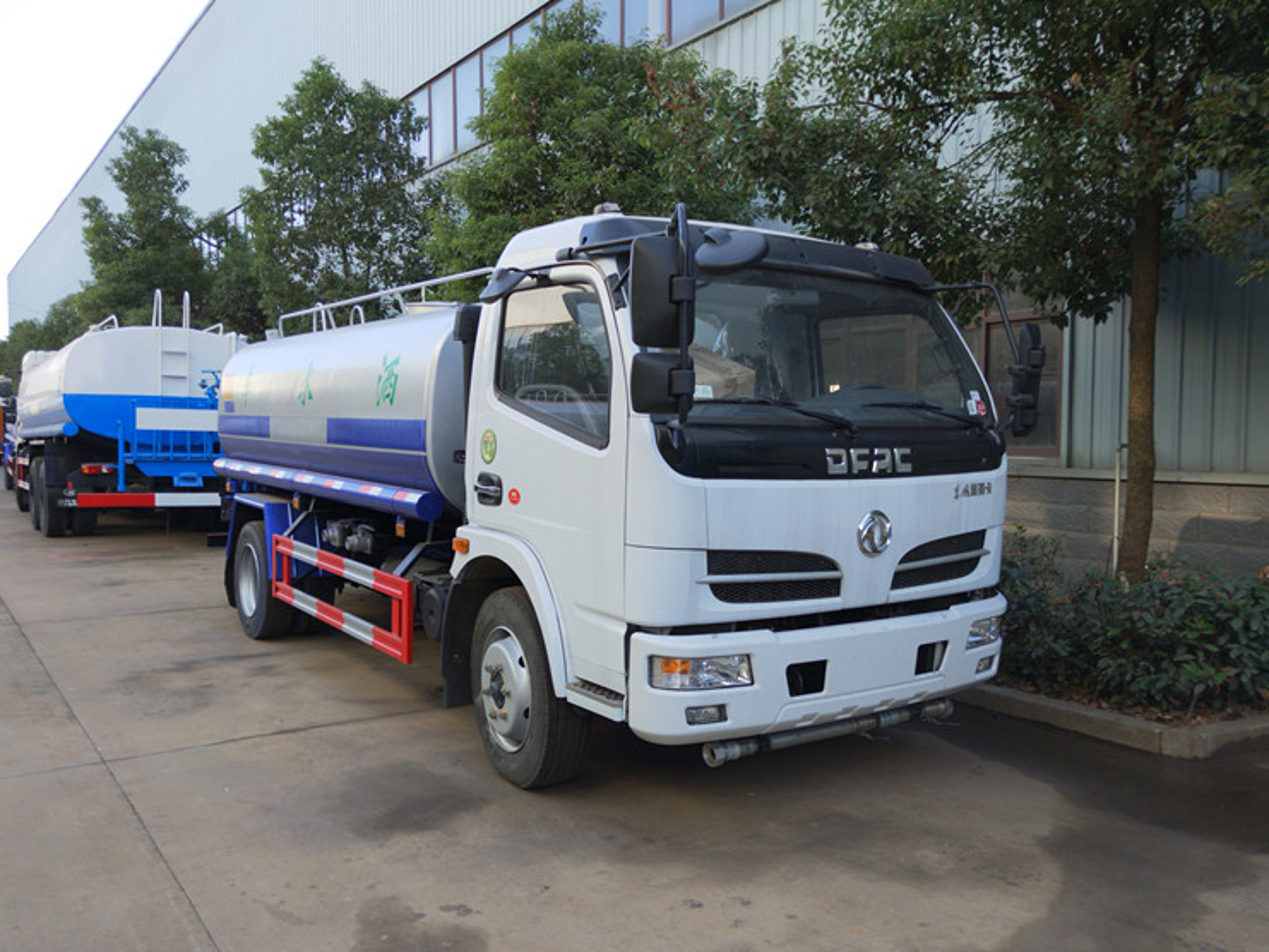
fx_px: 990
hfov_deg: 65.3
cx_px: 632
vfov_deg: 51.4
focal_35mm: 27
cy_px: 483
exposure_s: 1/371
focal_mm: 4.28
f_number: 1.7
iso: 229
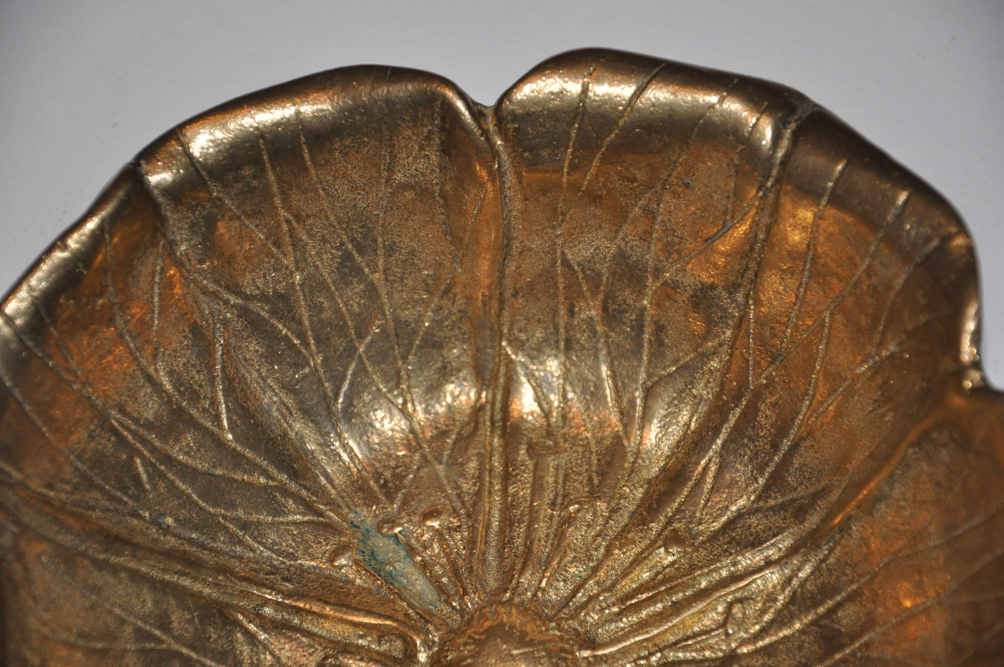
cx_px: 502
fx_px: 4387
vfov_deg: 8.7
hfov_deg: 13.1
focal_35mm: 158
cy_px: 334
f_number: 5.6
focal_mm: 105
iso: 800
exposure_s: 1/60
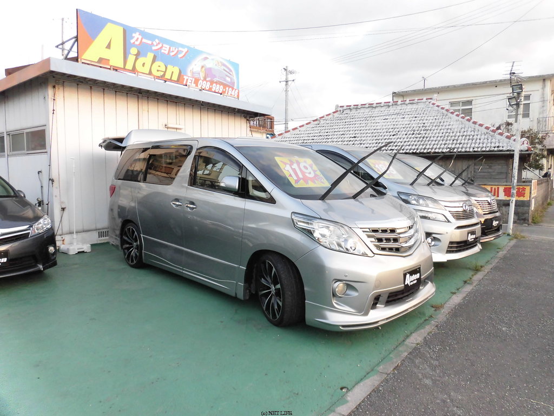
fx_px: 384
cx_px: 277
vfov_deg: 56.8
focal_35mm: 24
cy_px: 208
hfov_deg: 71.6
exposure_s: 1/60
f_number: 3.1
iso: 200
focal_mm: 4.3
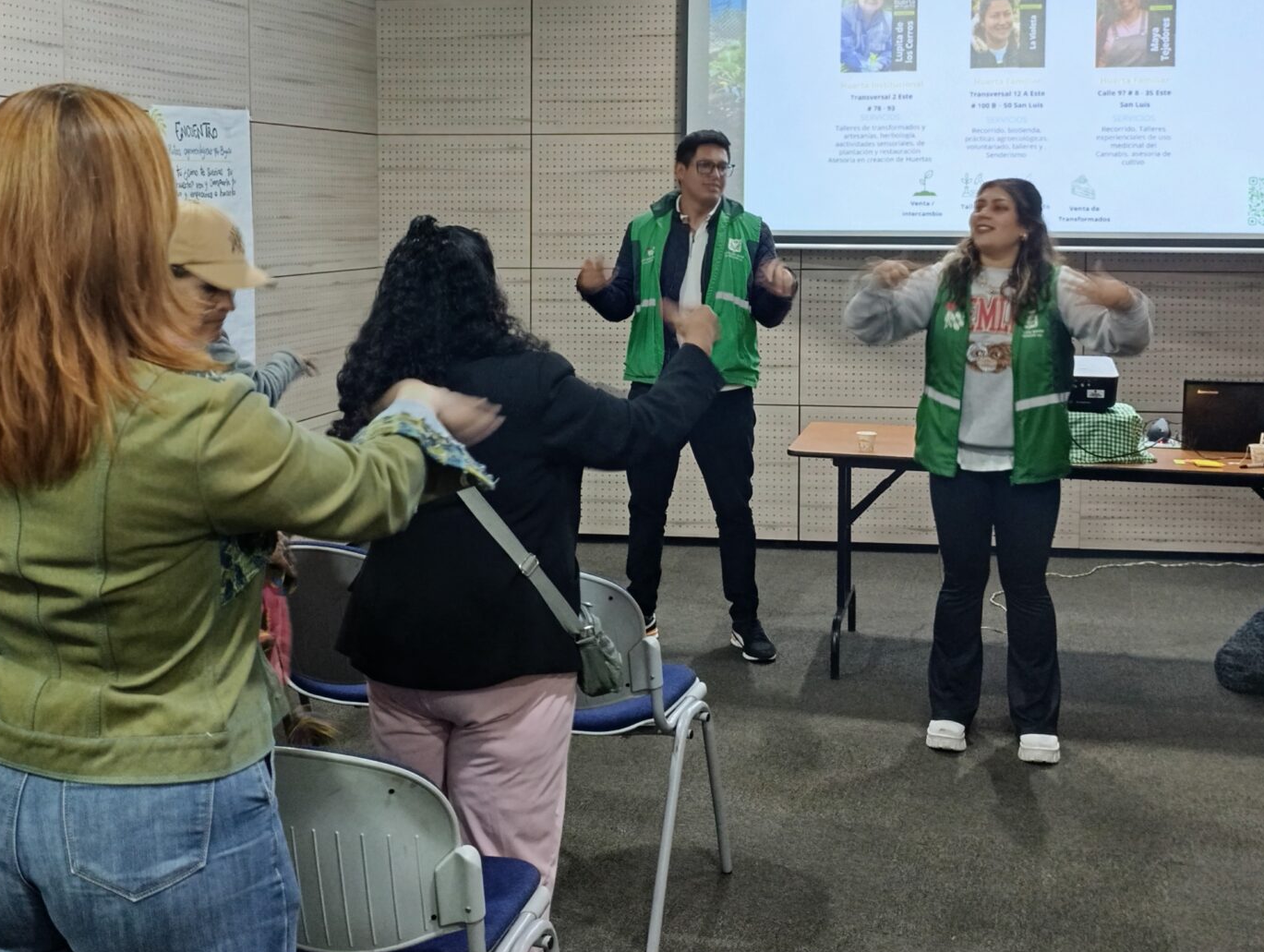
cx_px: 493
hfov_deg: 43.5
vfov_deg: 33.3
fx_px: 1572
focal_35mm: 43
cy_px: 299
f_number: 1.6
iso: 1250
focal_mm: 6.14
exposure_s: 1/40
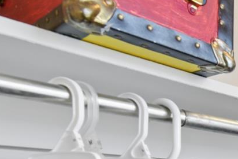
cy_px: 238
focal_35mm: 51
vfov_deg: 22.0
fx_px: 337
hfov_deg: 24.7
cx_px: 393
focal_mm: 14
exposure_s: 1/13
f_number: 8
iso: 400
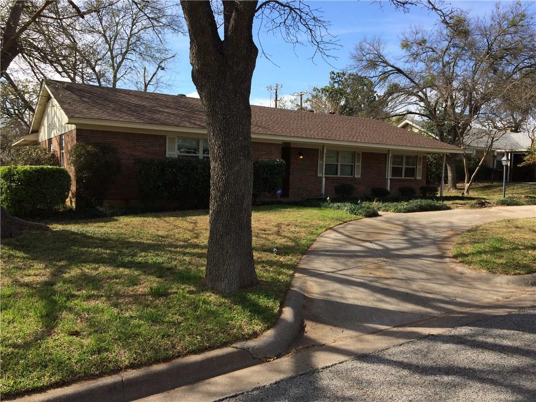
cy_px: 201
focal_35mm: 29
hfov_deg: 61.7
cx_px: 268
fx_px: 449
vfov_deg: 48.2
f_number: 2.2
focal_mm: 4.15
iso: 32
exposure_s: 1/1172
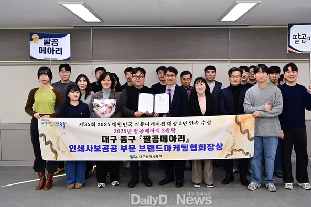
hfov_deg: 49.5
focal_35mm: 39
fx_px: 337
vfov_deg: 34.2
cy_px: 99
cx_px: 170
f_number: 4
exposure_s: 1/200
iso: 1250
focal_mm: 34
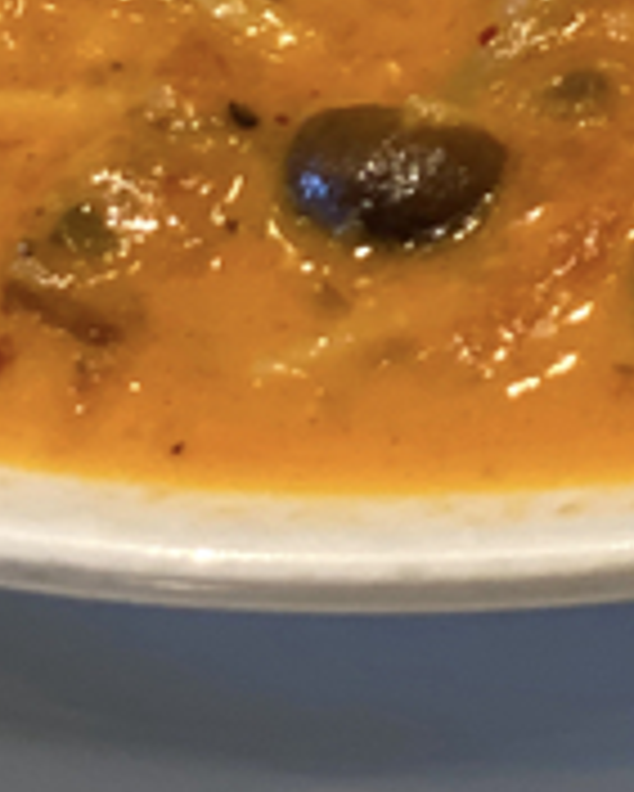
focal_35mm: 231
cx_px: 427
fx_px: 5413
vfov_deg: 8.1
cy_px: -508
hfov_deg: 6.7
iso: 250
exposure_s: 1/40
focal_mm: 6
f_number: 2
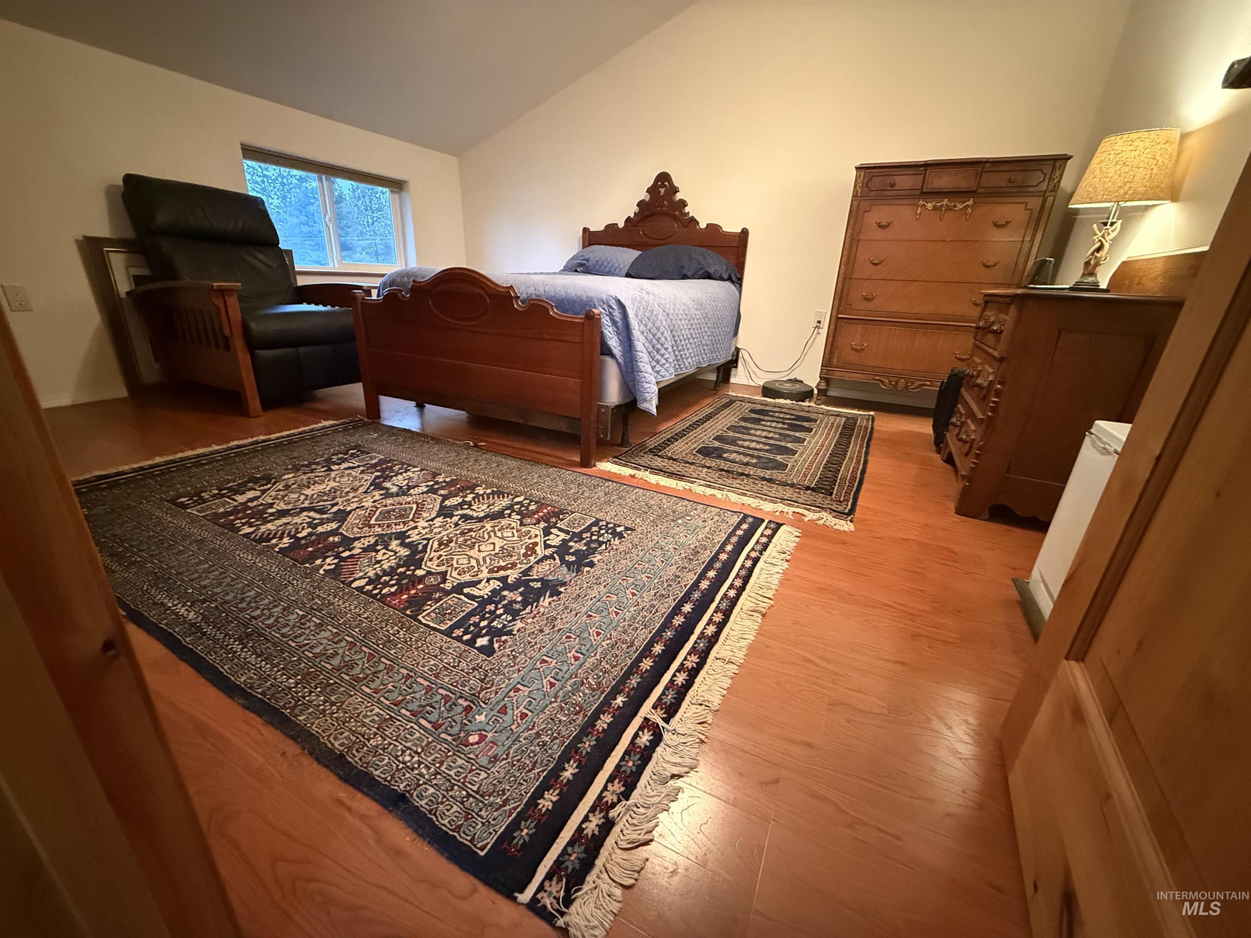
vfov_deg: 85.7
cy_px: 469
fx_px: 506
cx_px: 626
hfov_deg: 102.1
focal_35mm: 14
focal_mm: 2.22
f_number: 2.2
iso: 1250
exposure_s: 1/40
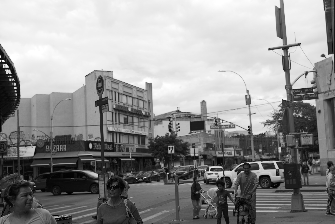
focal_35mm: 50
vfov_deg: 27.0
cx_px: 168
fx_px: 465
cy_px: 112
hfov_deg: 39.6
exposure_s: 1/1000
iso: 125
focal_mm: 50
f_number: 3.5
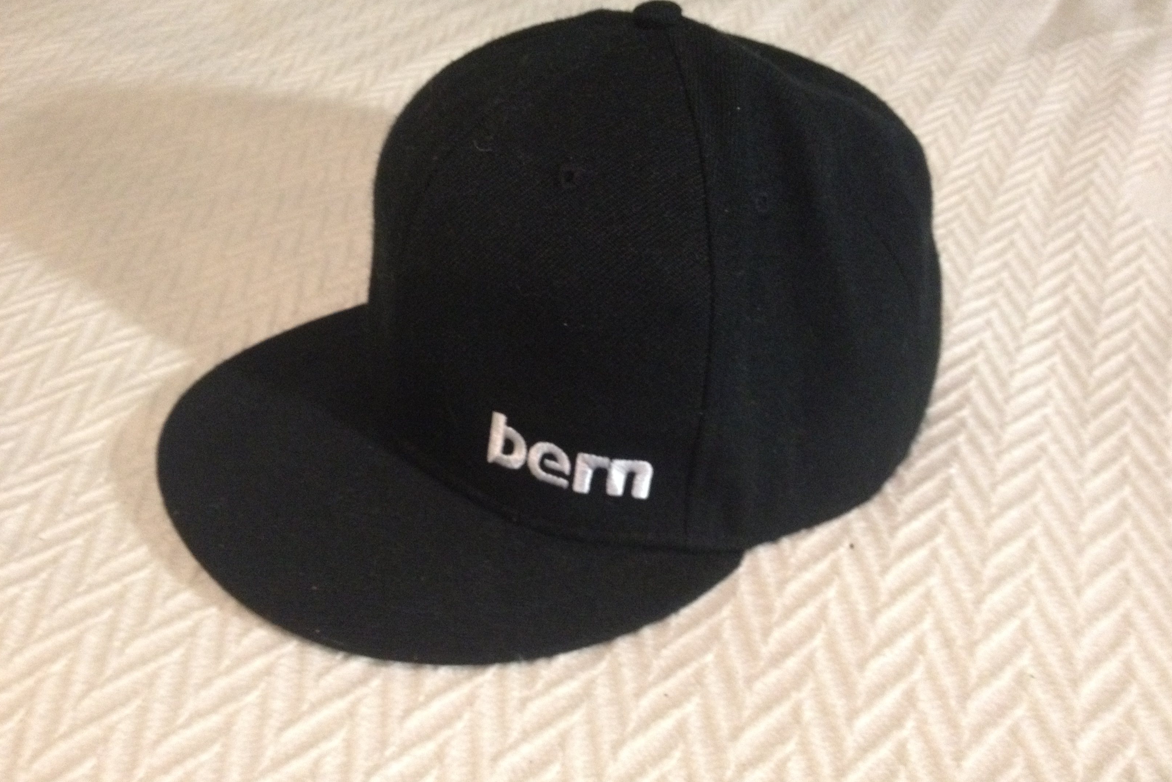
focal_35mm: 37
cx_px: 594
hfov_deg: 51.9
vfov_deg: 35.9
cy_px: 371
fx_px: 1205
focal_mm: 4.28
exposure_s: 1/20
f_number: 2.4
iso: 320
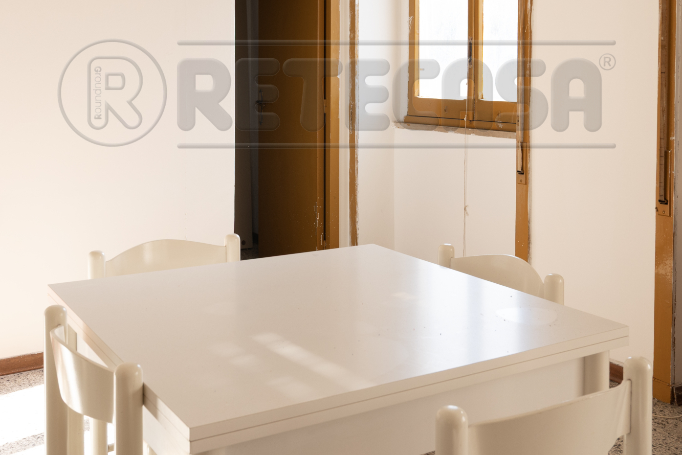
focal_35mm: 44
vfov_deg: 29.8
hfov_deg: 44.5
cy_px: 95
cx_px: 340
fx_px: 833
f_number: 8
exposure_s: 1/50
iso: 250
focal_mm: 24
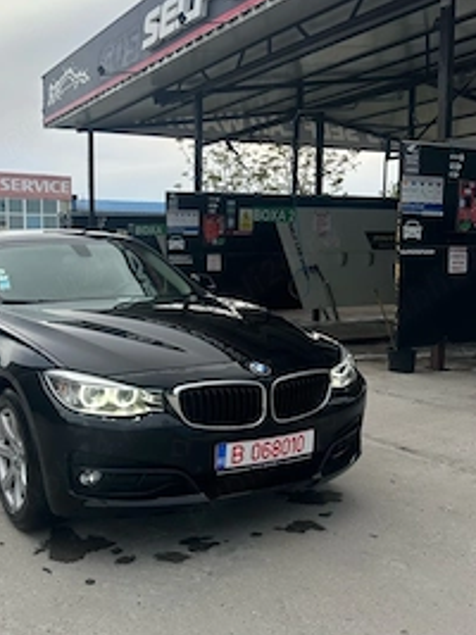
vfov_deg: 51.4
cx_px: 124
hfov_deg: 38.7
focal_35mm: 36
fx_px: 661
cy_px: 309
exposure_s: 1/785
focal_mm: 6.86
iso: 80
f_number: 1.78
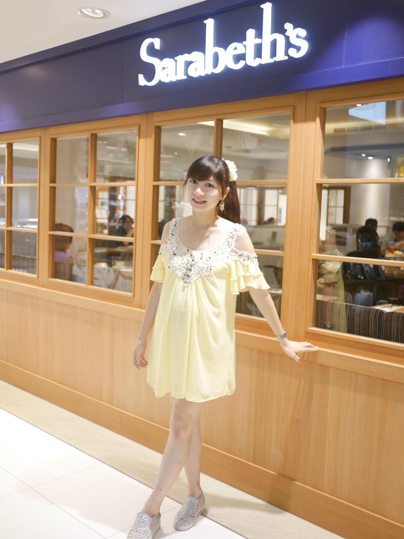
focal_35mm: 40
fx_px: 622
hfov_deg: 36.0
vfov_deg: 46.8
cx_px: 202
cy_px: 270
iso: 200
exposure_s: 1/80
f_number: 1.7
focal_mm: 20
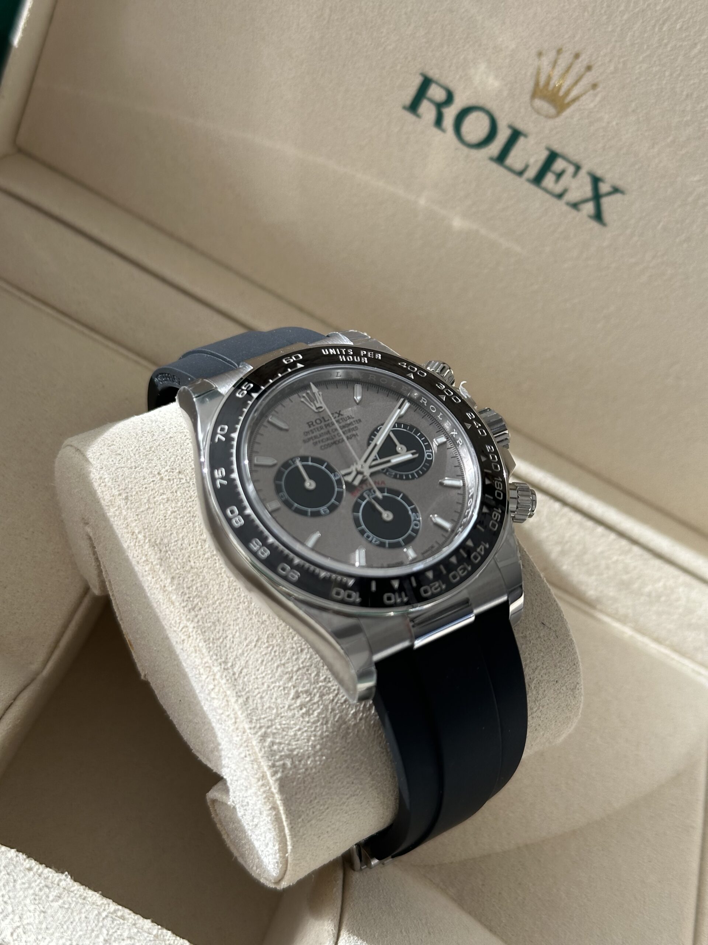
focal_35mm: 48
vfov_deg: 39.7
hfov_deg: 30.3
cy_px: 472
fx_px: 1309
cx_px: 354
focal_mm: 6.86
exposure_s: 1/216
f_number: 1.78
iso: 64
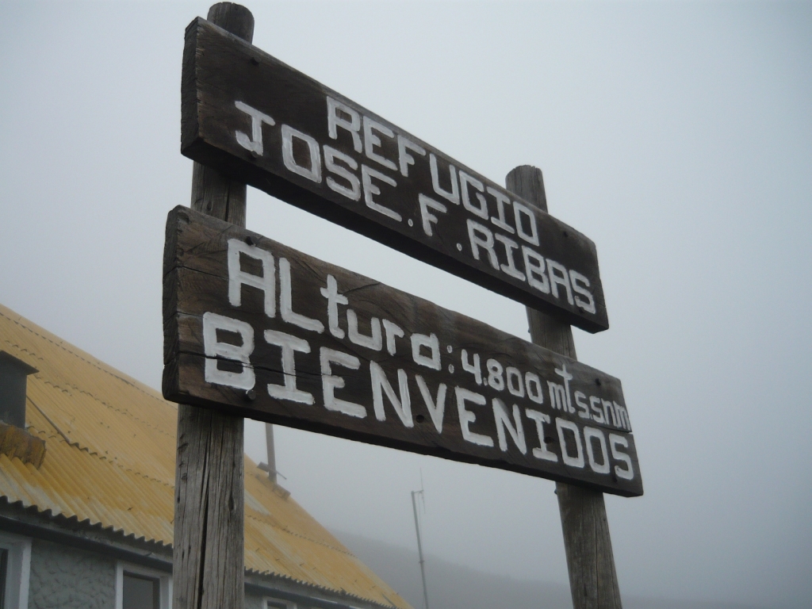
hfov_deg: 55.4
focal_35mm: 33
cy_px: 304
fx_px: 774
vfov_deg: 42.9
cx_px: 406
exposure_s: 1/320
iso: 100
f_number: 8
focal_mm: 5.5
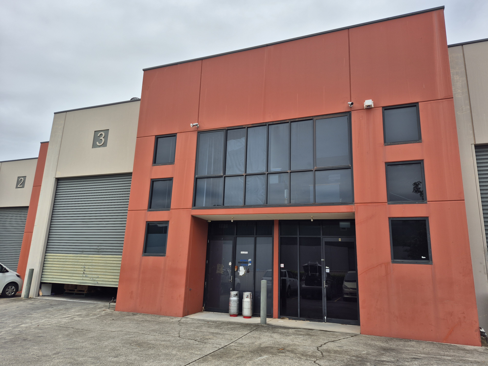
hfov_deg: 73.9
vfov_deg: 58.9
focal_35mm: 23
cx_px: 244
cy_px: 183
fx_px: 324
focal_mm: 5.4
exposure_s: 1/2512
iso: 25
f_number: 1.8
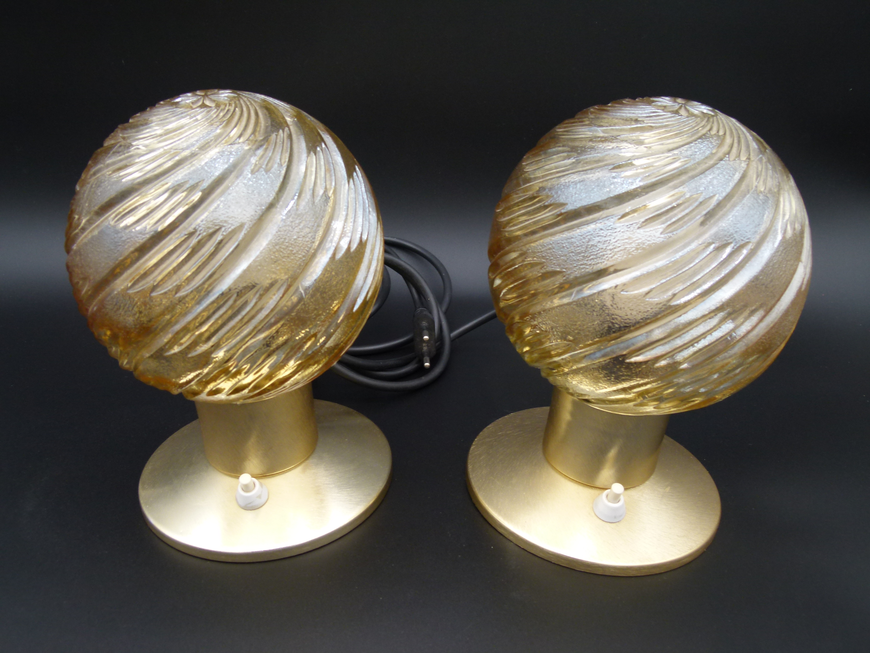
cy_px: 326
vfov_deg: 38.7
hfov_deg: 50.1
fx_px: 930
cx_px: 435
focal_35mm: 37
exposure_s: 1/80
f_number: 3.1
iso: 100
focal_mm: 6.7
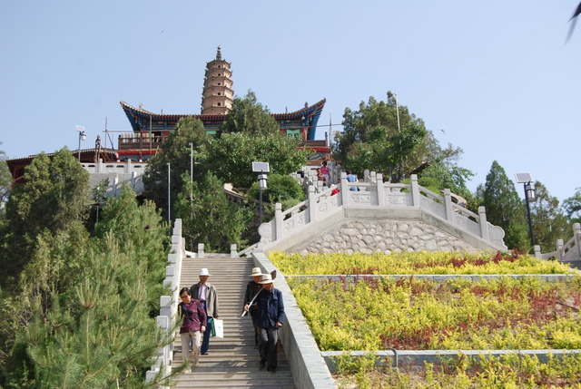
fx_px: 849
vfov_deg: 25.8
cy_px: 194
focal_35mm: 52
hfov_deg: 37.8
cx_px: 290
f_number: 7.1
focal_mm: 35
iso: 100
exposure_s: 1/200
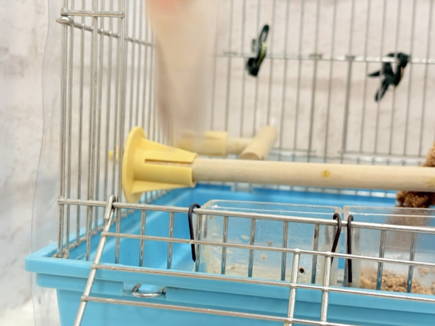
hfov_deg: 36.8
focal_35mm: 52
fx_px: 653
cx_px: 218
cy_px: 163
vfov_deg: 28.0
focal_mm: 5.96
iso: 125
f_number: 1.6
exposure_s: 1/100
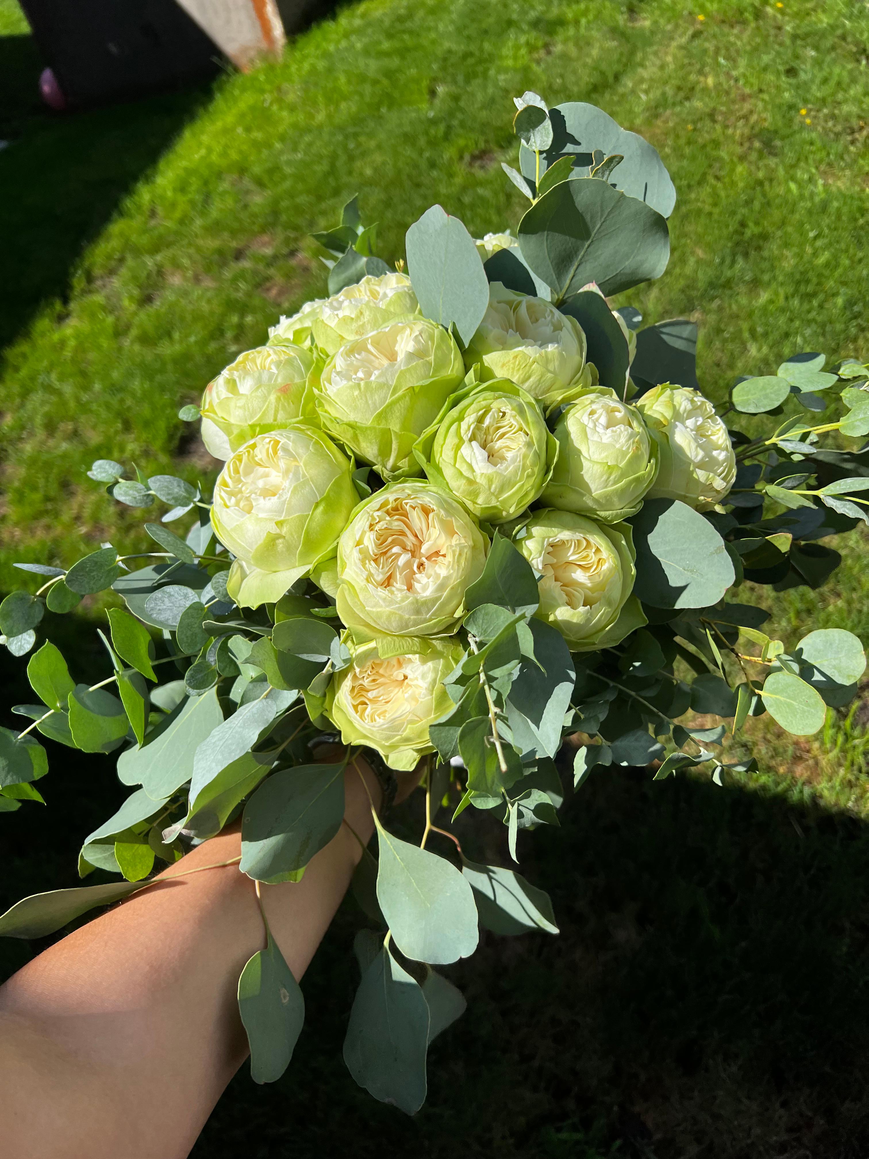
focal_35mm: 26
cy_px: 580
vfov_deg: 67.3
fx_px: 870
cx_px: 434
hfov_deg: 53.1
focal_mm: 5.7
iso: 50
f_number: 1.5
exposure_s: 1/4444
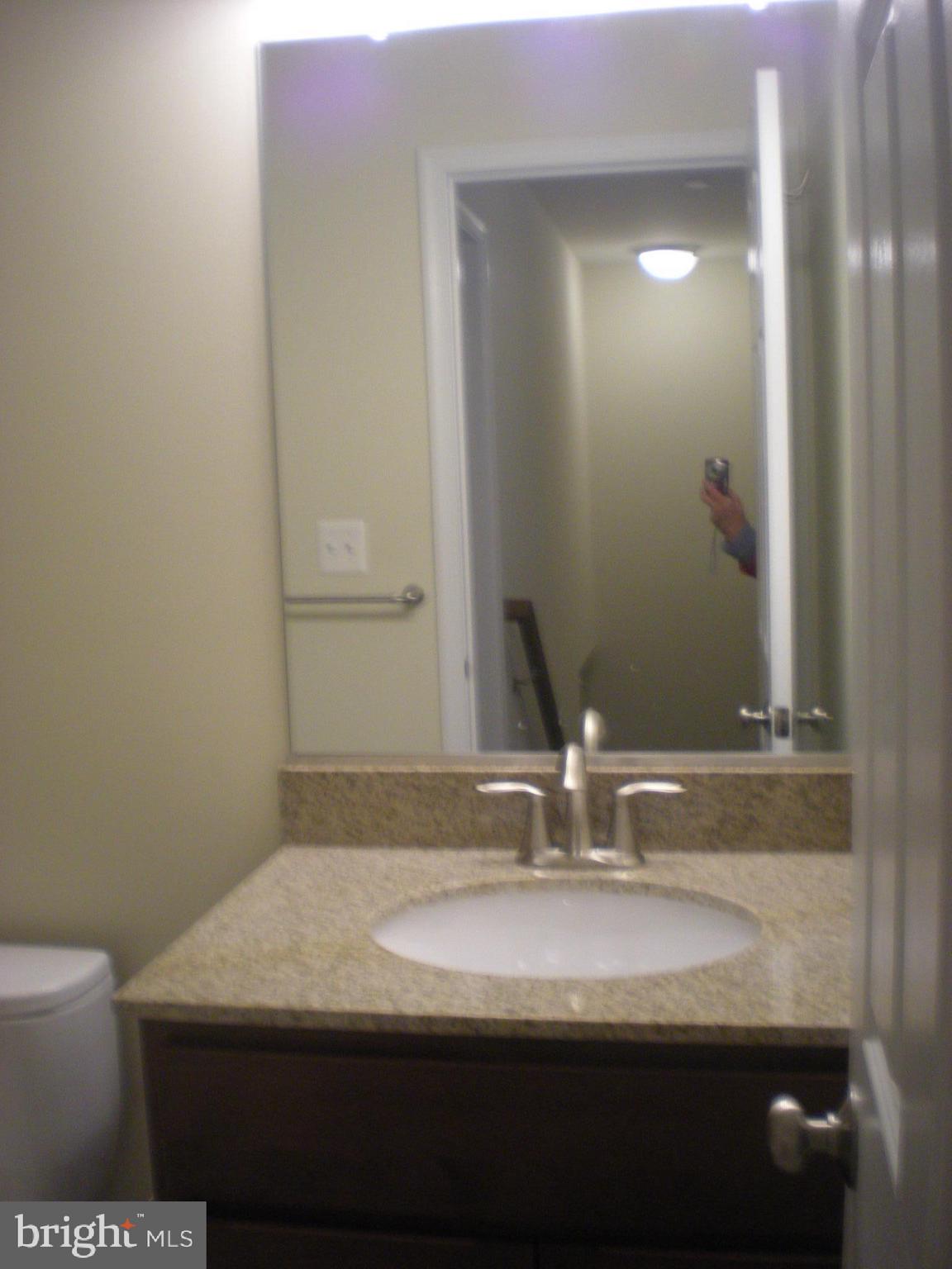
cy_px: 634
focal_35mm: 38
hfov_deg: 37.7
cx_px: 476
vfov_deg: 49.0
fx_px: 1393
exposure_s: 1/39
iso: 200
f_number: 3.1
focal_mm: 6.3
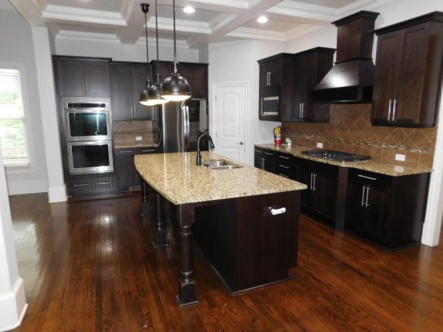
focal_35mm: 23
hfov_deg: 73.9
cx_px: 222
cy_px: 166
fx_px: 294
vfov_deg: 58.9
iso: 280
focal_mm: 4
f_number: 3
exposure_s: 1/30
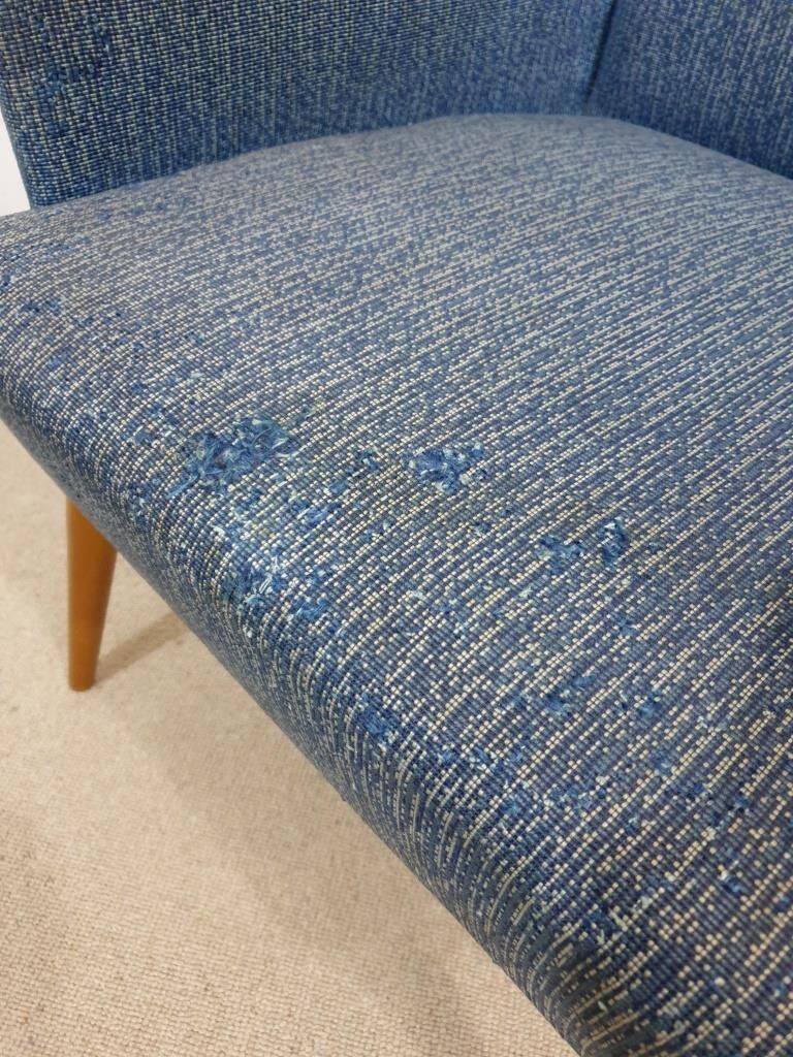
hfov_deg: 53.1
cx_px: 396
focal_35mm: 26
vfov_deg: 67.3
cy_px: 528
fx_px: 794
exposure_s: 1/17
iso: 320
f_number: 1.5
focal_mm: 4.3
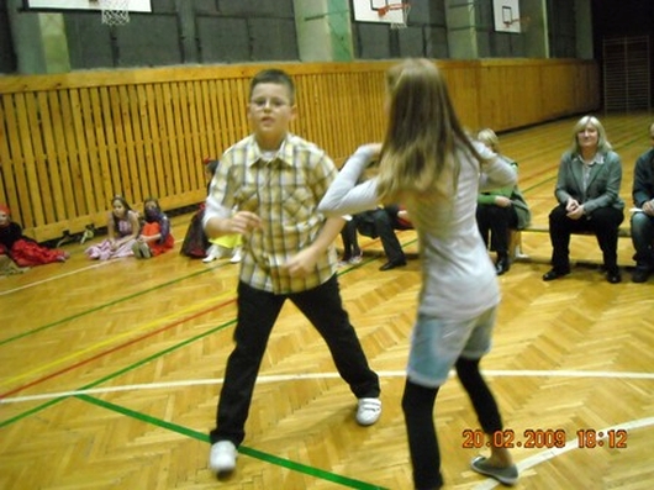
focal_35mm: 35
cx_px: 327
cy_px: 245
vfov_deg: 40.7
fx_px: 661
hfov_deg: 52.6
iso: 800
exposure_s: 1/47
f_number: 2.8
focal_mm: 5.7
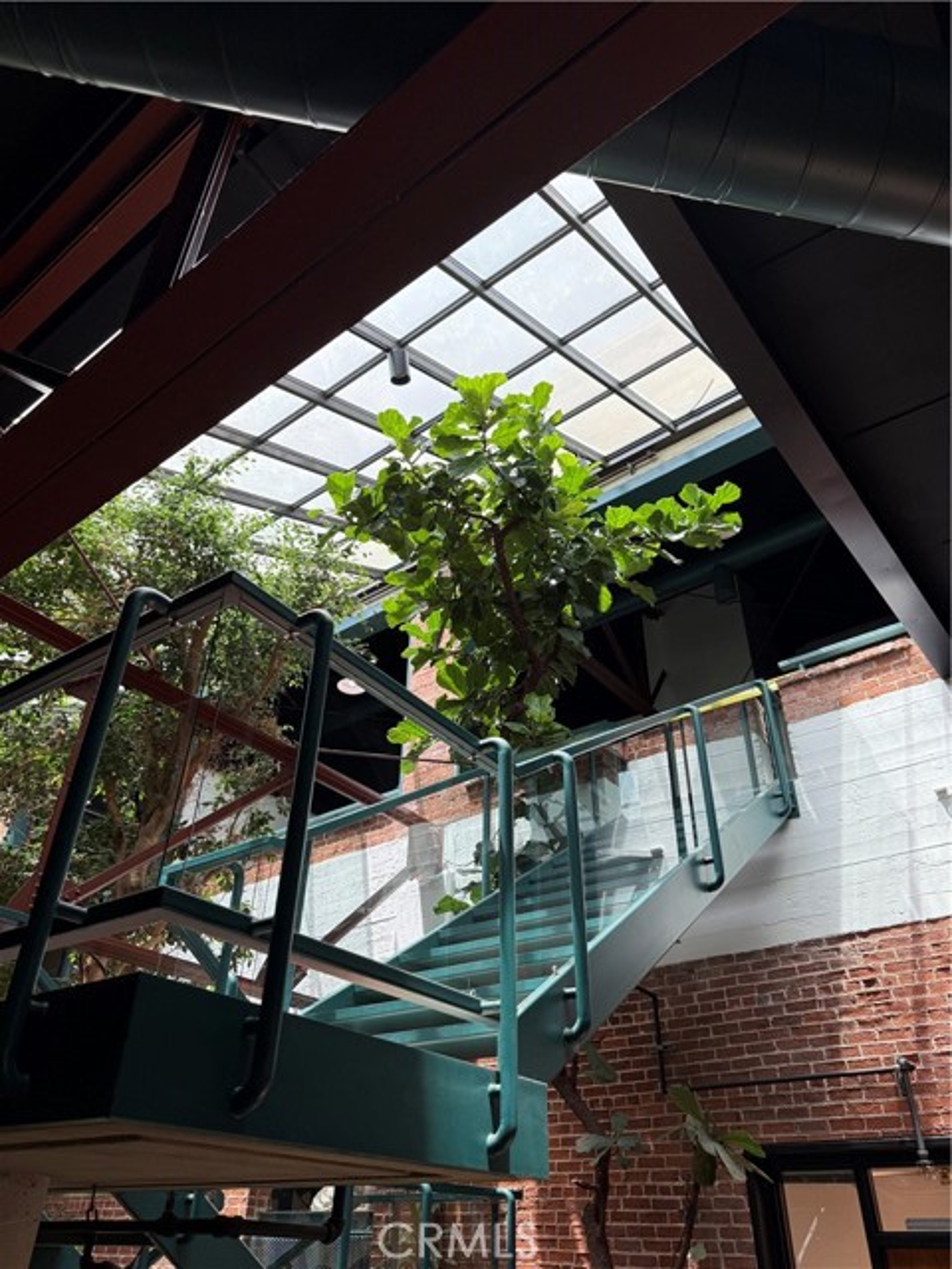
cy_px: 634
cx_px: 476
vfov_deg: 71.6
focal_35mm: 24
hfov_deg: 56.8
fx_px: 880
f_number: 1.78
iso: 125
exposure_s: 1/243
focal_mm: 6.76
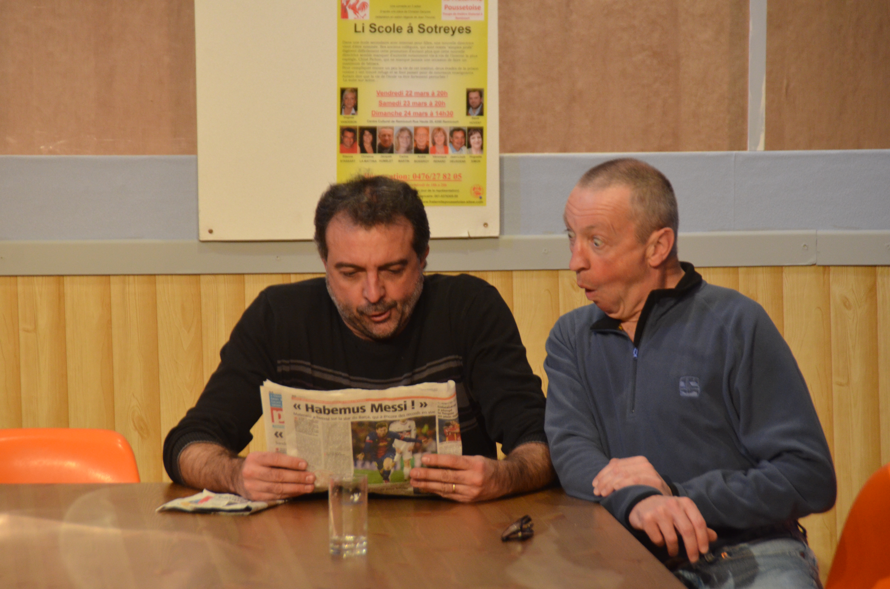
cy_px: 294
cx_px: 445
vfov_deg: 4.6
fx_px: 7401
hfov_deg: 6.9
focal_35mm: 300
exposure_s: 1/200
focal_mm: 200
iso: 1600
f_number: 6.3
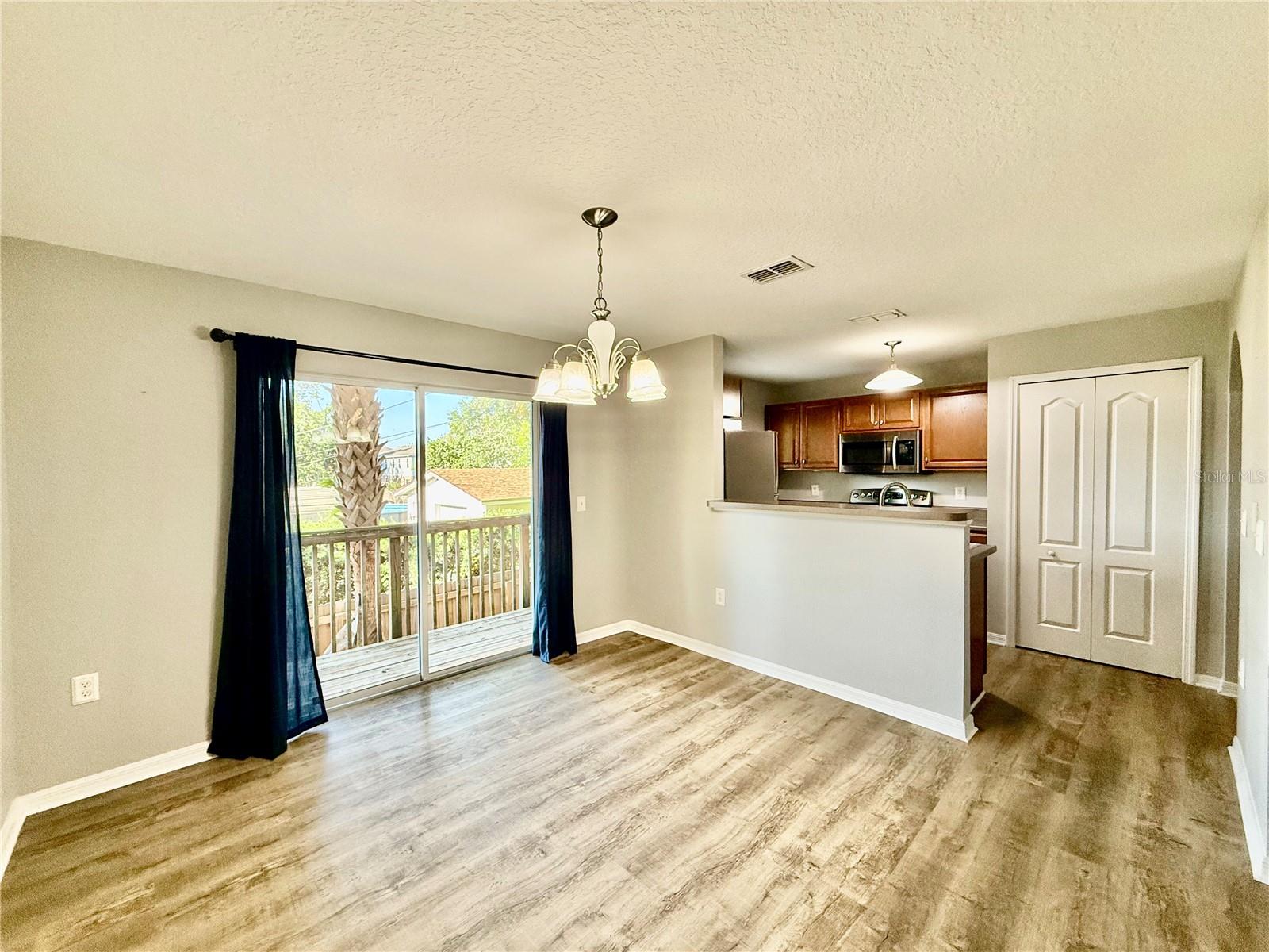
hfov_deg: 102.1
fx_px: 513
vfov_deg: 85.7
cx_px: 634
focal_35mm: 14
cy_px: 476
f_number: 2.2
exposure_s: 1/120
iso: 250
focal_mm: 2.22
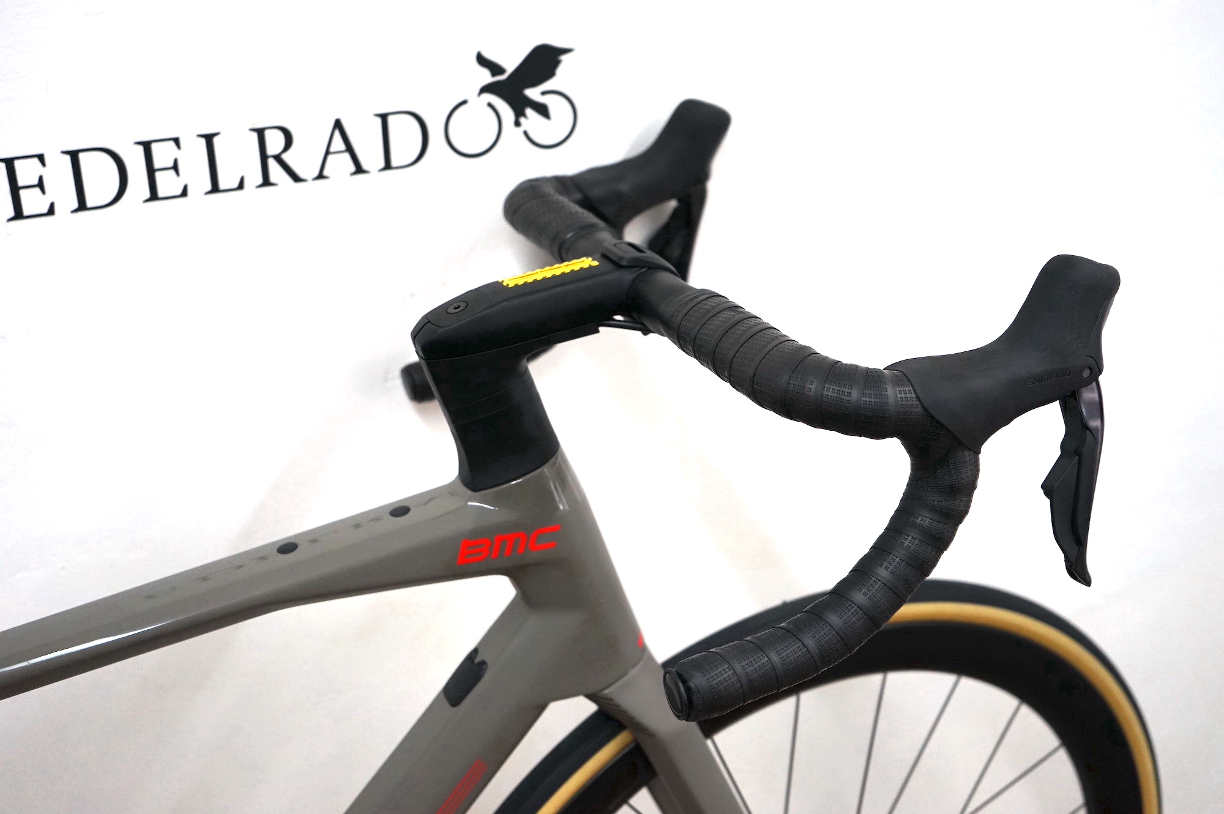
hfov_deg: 45.5
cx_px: 612
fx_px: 1461
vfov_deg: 31.1
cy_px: 407
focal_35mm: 43
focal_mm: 43
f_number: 4.5
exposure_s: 1/160
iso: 1000
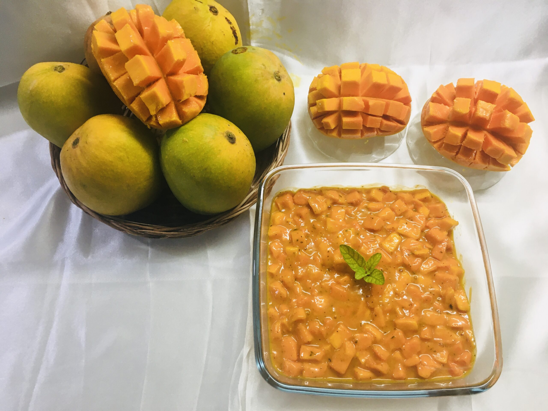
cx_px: 274
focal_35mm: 29
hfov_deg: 61.7
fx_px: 459
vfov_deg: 48.2
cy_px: 206
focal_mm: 4.15
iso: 40
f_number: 2.2
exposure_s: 1/33
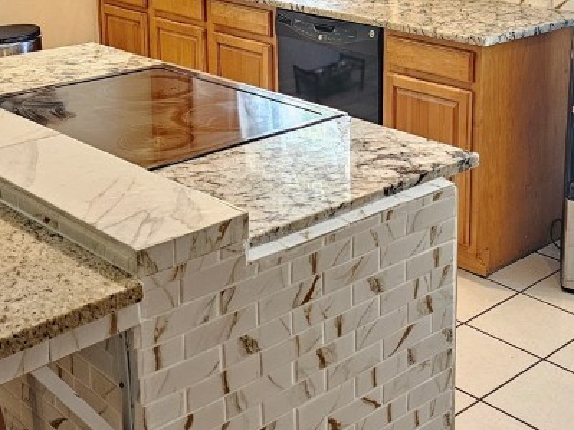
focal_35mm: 59
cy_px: 40
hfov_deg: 32.5
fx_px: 978
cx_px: 380
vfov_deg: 24.1
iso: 640
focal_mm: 6.3
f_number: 1.7
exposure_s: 1/60
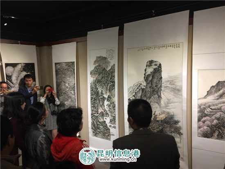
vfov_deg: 48.2
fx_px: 188
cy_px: 84
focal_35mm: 29
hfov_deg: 61.7
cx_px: 112
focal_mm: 4.15
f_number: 2.2
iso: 160
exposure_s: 1/33
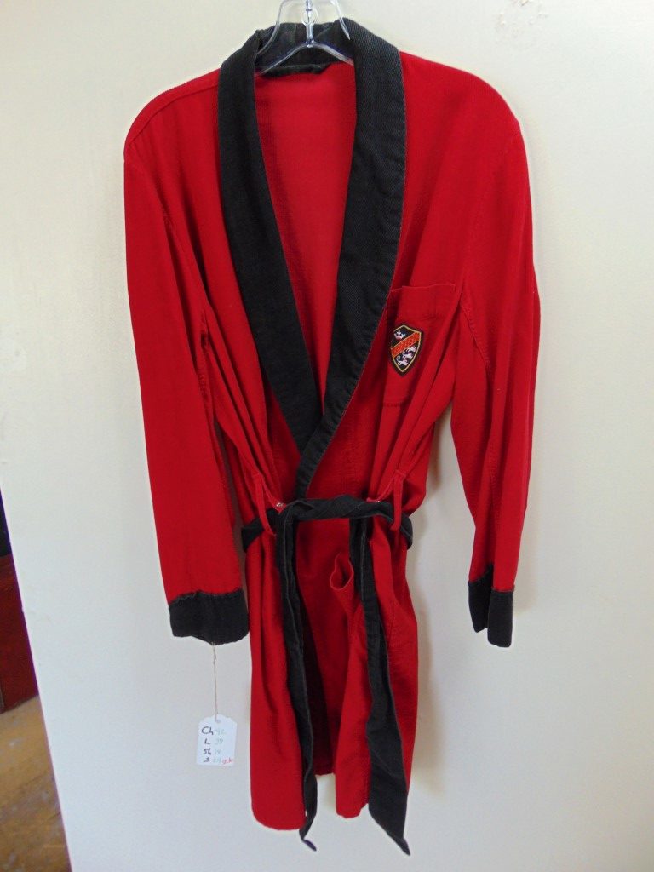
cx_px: 327
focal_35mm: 25
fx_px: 630
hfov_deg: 54.9
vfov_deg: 69.4
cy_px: 436
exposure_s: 1/40
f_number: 3
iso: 200
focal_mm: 4.5
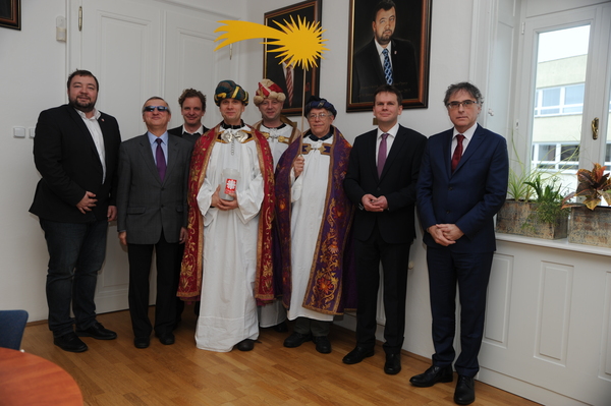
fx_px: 543
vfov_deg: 41.0
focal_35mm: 32
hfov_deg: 58.8
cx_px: 306
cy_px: 203
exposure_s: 1/160
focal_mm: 32
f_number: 2.8
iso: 200
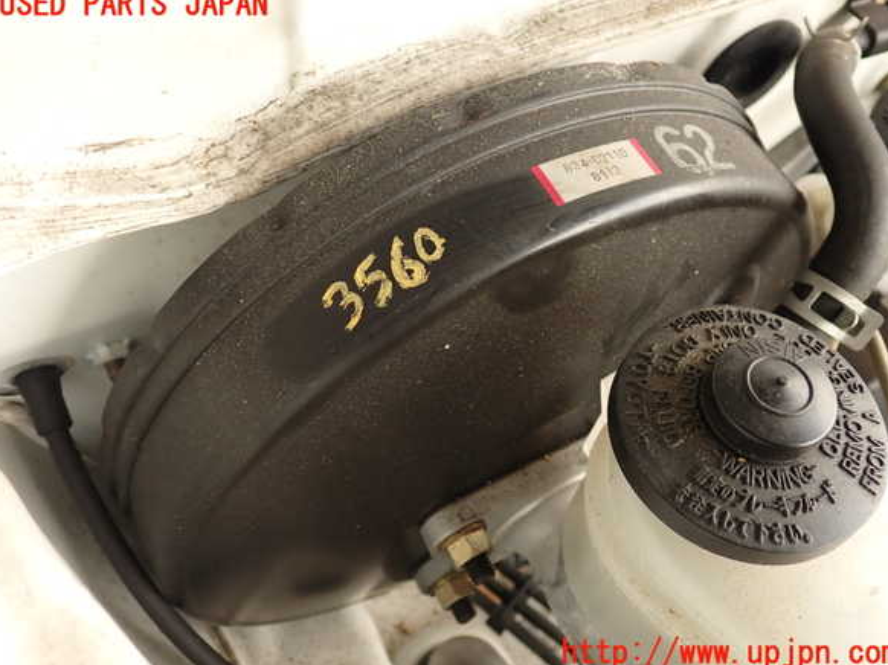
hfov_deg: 55.4
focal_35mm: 33
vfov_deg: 42.9
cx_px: 449
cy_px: 329
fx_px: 846
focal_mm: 5.79
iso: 125
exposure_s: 1/60
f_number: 2.4
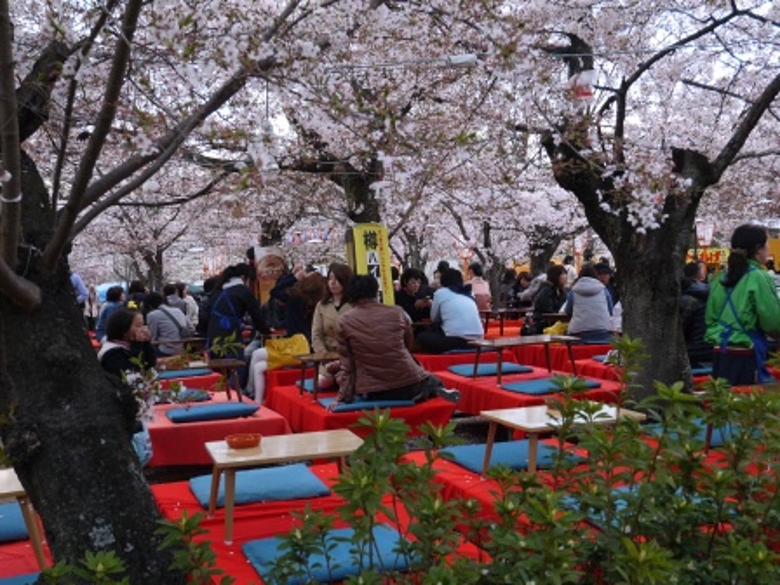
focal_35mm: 48
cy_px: 292
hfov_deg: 39.7
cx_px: 390
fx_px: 1082
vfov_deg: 30.3
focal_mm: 24
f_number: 5
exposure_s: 1/100
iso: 160
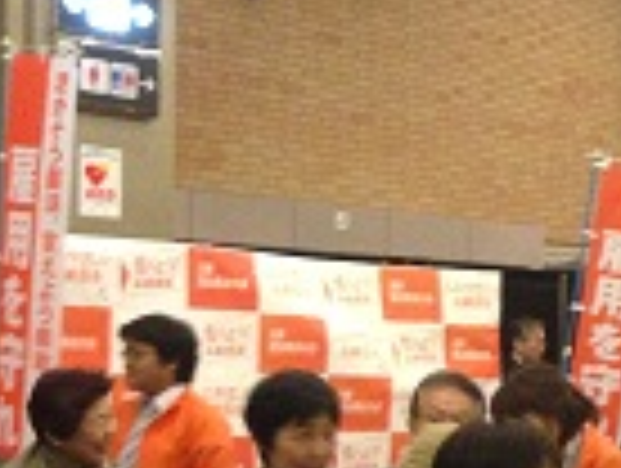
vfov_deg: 12.6
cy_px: 450
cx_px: 963
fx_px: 2103
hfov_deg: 15.4
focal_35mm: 117
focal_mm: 4.13
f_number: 2.4
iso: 400
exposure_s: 1/15
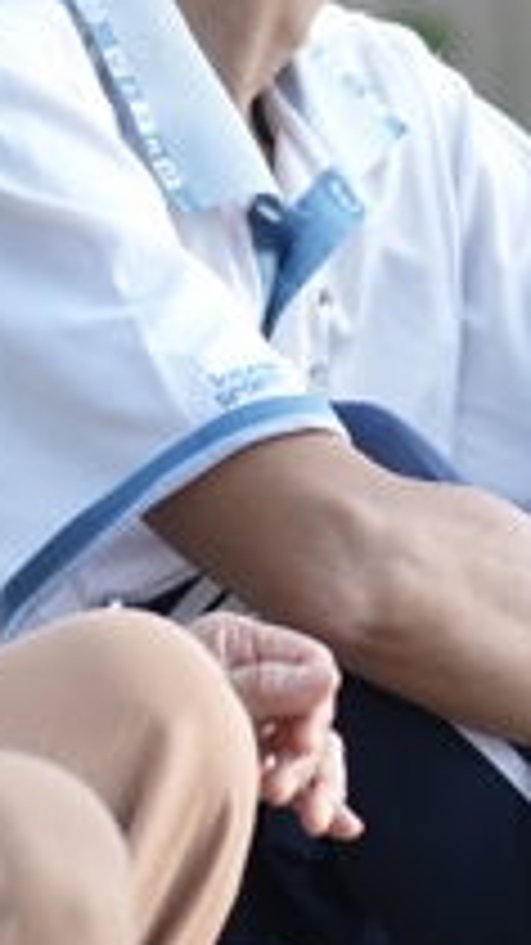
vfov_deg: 6.9
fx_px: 7816
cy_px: 101
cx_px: 207
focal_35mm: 312
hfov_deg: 3.9
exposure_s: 1/1600
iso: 500
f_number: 2.8
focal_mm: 64
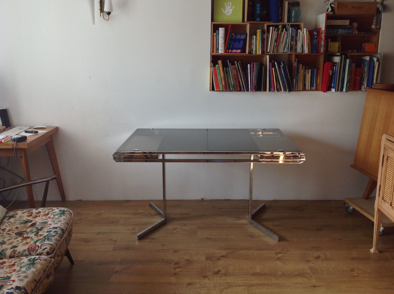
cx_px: 197
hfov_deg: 52.7
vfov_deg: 40.6
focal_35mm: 35
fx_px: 398
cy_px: 147
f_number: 2.4
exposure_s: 1/120
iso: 80
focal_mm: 4.28
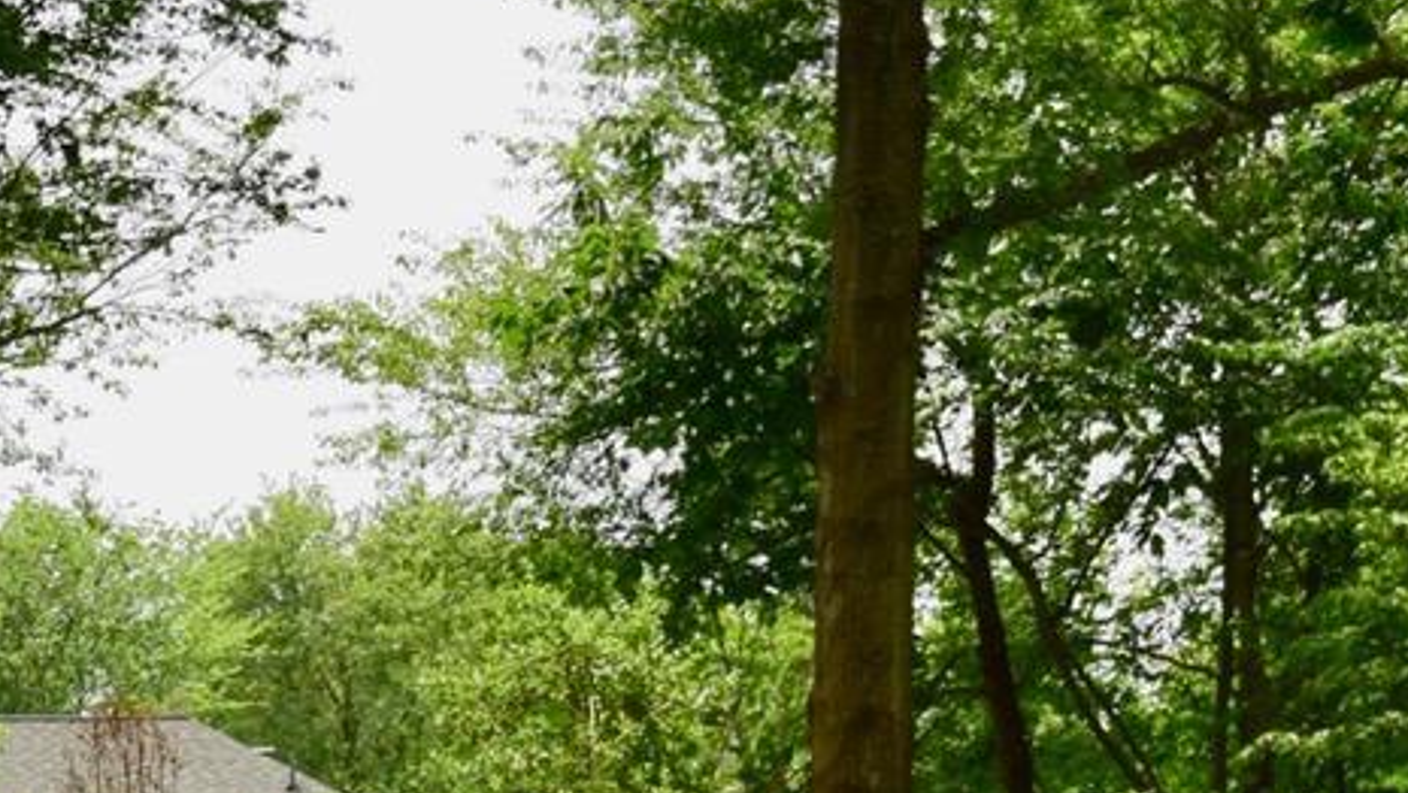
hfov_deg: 9.9
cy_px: 1591
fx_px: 8004
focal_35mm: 214
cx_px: -251
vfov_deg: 5.6
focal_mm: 31
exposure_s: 1/160
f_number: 9
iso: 100
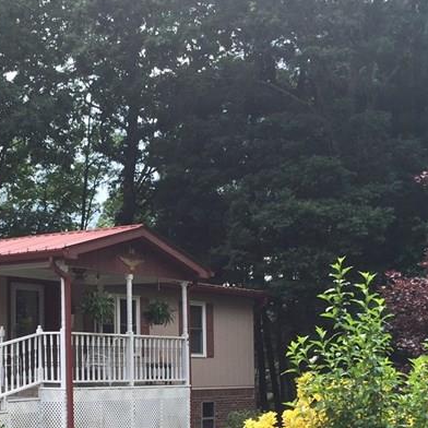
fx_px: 937
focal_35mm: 67
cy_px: 349
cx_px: 106
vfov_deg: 25.2
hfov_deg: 25.4
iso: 32
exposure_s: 1/353
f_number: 2.2
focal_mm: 4.15
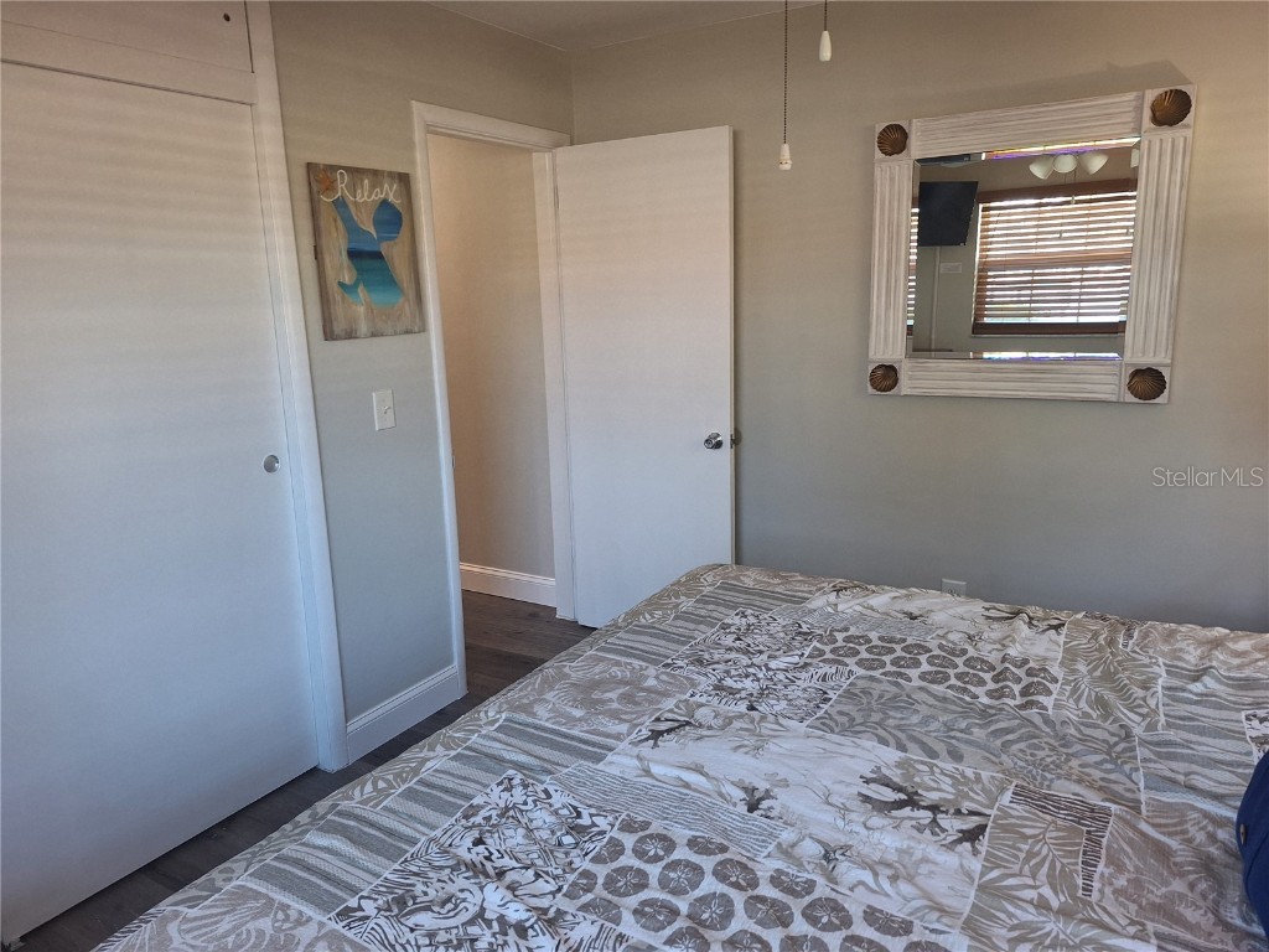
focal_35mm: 23
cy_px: 476
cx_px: 634
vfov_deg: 58.9
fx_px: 843
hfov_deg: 73.9
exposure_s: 1/40
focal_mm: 5.54
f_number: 1.8
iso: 125
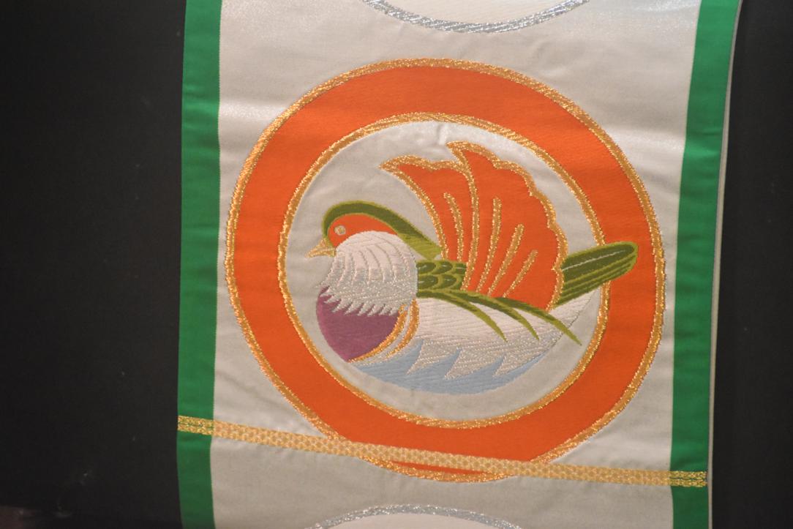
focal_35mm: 375
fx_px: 8261
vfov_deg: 3.7
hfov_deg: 5.5
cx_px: 396
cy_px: 264
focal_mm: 250
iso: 5000
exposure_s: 1/125
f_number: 6.3
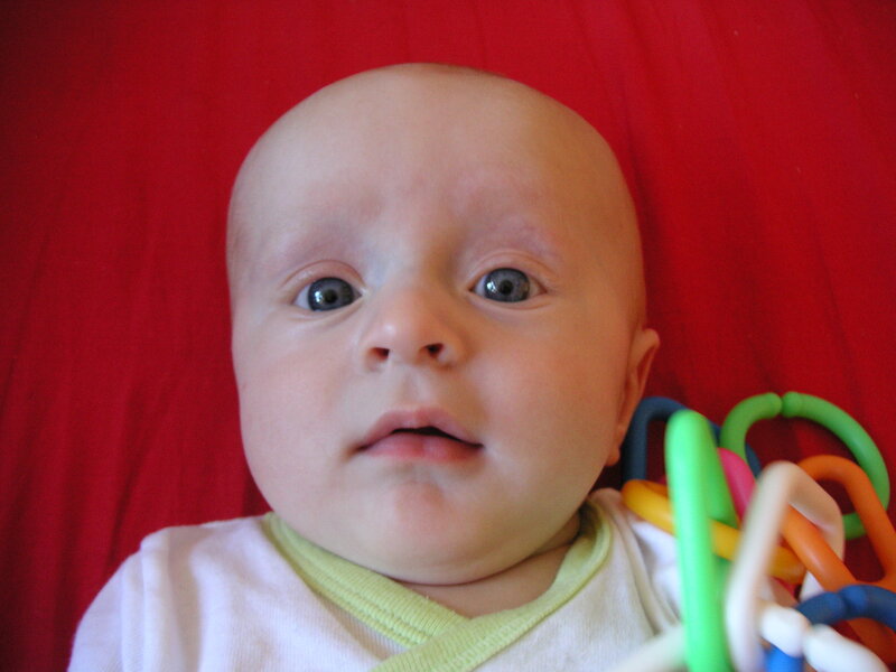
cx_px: 448
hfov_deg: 50.1
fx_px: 958
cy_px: 336
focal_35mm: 37
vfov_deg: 38.7
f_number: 2.8
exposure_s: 1/20
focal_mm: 6.1
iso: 100
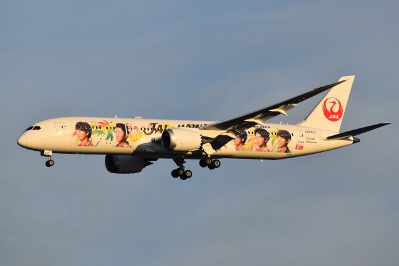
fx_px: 3159
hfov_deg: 7.2
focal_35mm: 285
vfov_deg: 4.8
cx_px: 200
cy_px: 133
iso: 200
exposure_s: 1/800
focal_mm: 190
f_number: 7.1
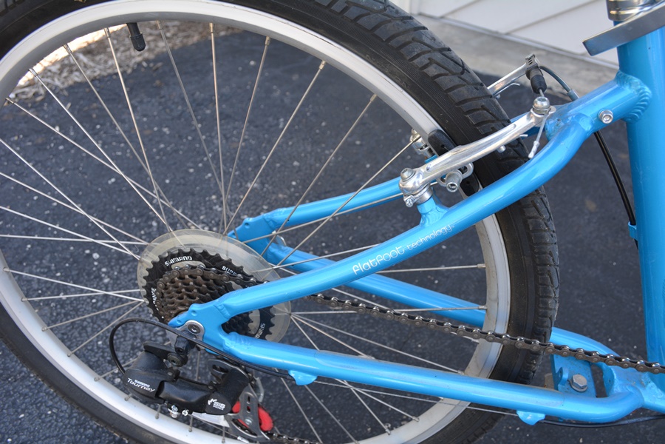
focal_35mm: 30
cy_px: 222
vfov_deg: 43.6
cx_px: 332
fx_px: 554
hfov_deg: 61.9
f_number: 5.6
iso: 400
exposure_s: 1/125
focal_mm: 20
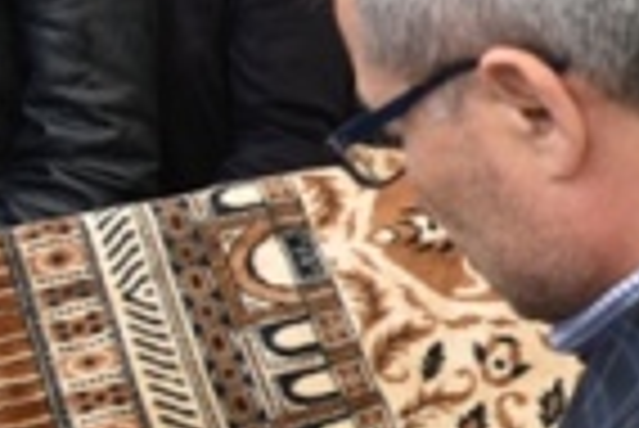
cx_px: 1040
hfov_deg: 16.7
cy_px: -209
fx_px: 1919
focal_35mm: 108
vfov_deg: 12.1
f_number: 5.6
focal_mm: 24
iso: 100
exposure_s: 1/125
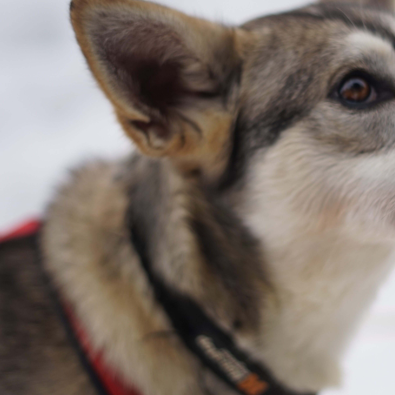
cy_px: 175
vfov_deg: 18.3
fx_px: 1226
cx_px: 317
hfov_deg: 18.1
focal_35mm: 95
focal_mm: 50
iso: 100
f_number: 1.8
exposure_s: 1/1000
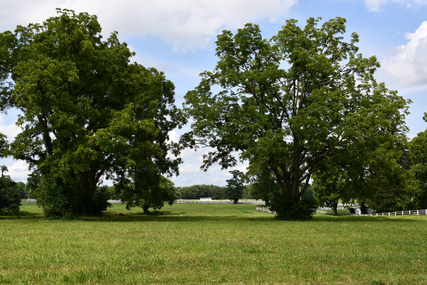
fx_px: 463
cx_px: 214
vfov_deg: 34.2
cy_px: 142
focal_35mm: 39
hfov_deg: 49.6
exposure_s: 1/250
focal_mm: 26
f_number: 8
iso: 100
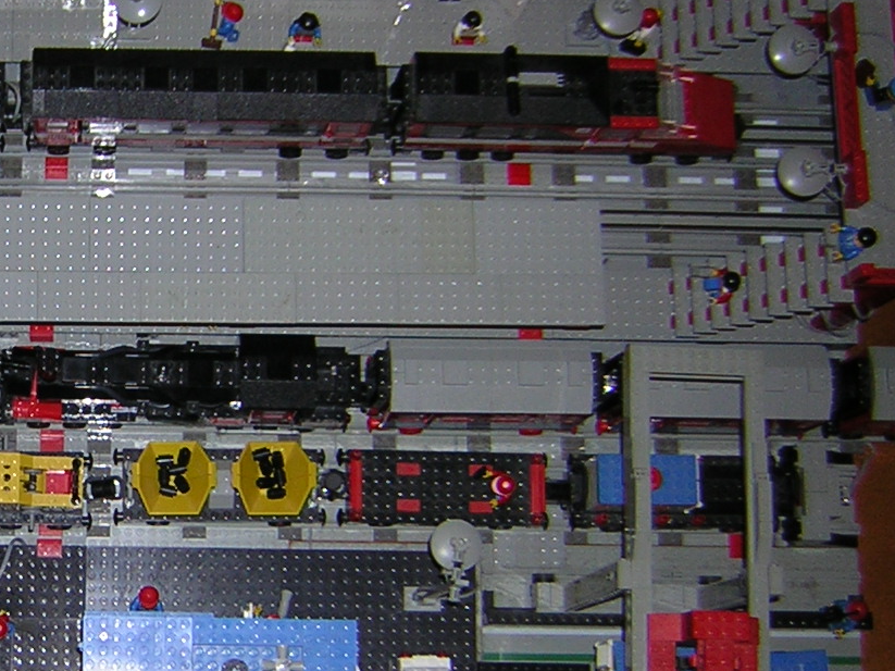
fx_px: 1810
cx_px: 45
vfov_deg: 21.0
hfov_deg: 26.6
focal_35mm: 70
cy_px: 408
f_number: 2.6
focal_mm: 4.7
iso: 50
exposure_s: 1/60.1
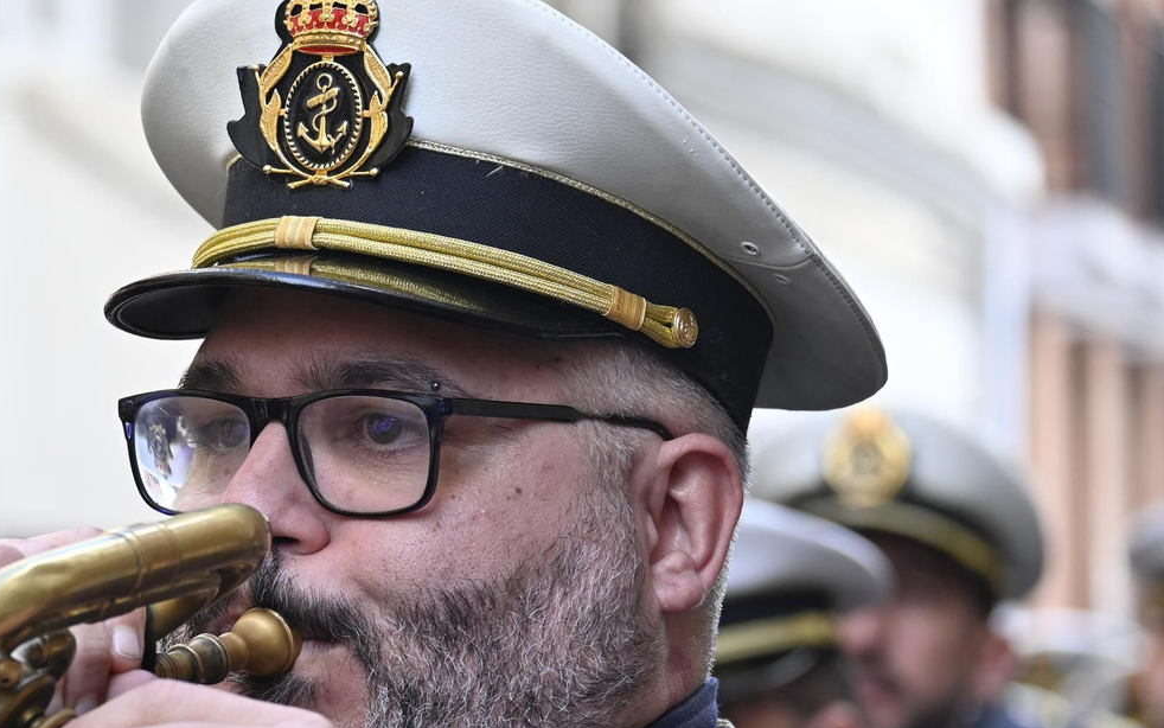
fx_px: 8693
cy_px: 537
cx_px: 293
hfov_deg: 7.7
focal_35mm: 274
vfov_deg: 4.8
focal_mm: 110
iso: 400
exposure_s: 1/200
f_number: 5
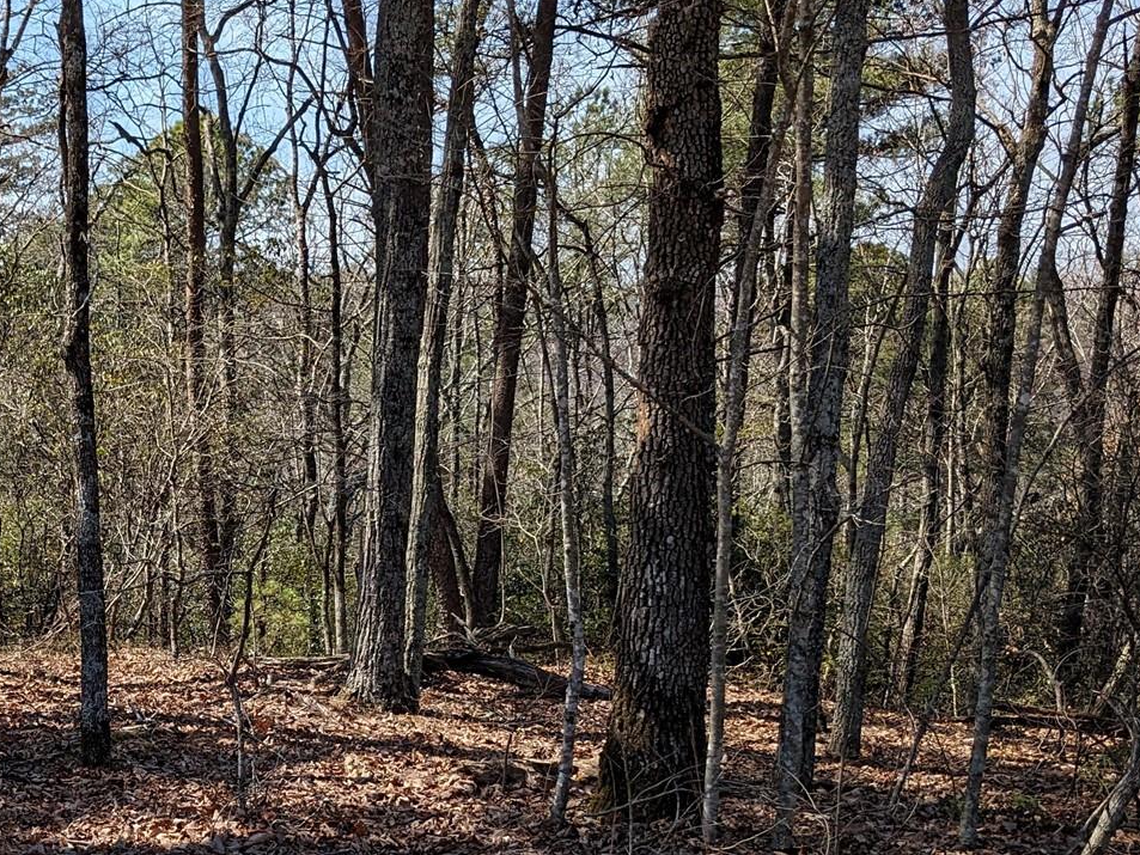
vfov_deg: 24.9
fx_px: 1910
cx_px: 238
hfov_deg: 32.4
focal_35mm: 58
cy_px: 665
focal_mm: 4.38
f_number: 1.73
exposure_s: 1/1669
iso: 46
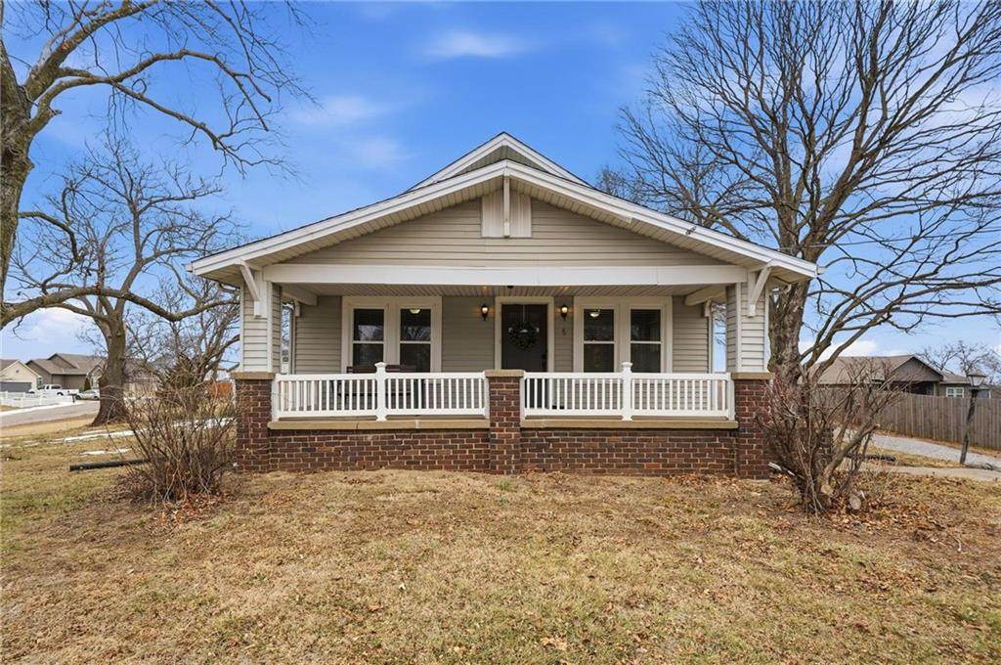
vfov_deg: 69.7
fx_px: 478
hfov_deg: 92.7
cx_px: 500
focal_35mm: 17
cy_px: 332
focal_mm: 17.2
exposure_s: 1/250
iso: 100
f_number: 7.1
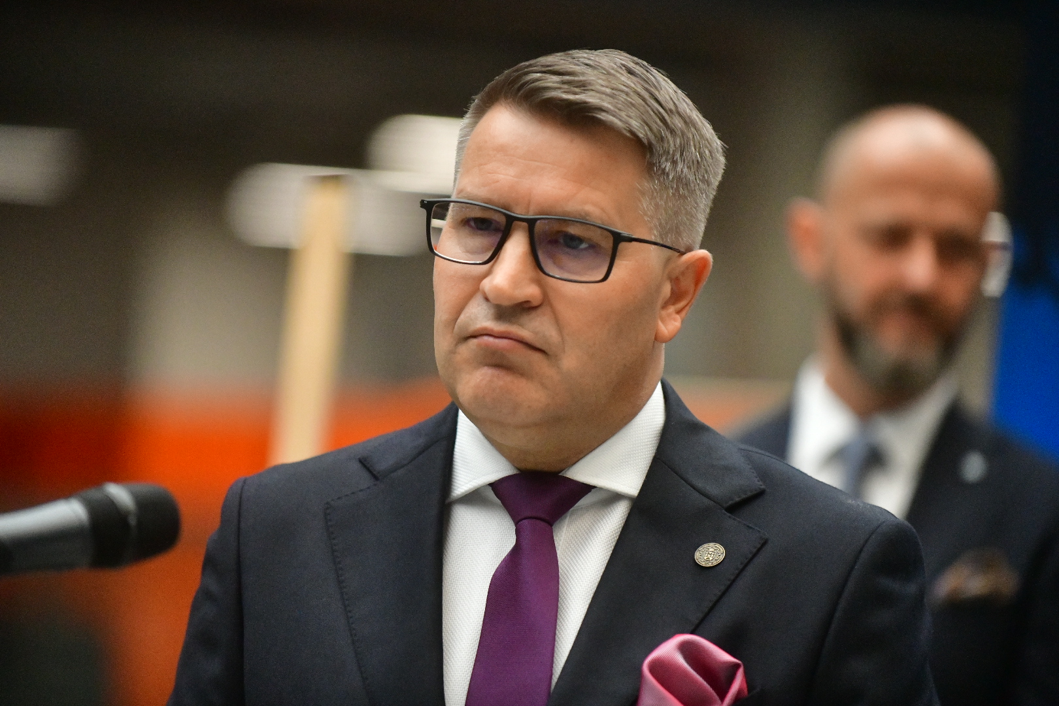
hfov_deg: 10.3
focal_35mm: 200
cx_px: 530
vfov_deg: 6.9
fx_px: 5883
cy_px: 353
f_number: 2.8
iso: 5600
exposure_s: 1/1600
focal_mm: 200
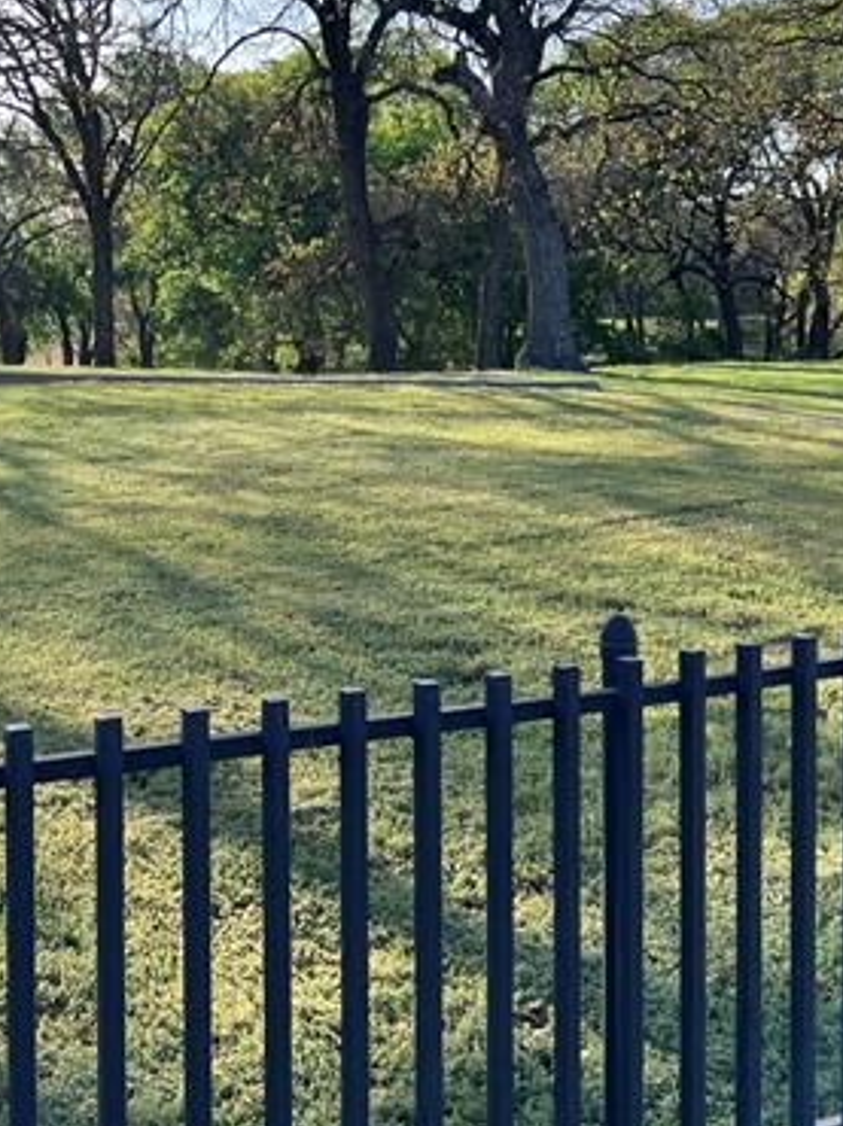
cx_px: 243
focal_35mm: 54
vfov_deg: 35.4
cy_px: 417
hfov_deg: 26.8
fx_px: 1755
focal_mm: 5.7
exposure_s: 1/1838
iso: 50
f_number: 1.5
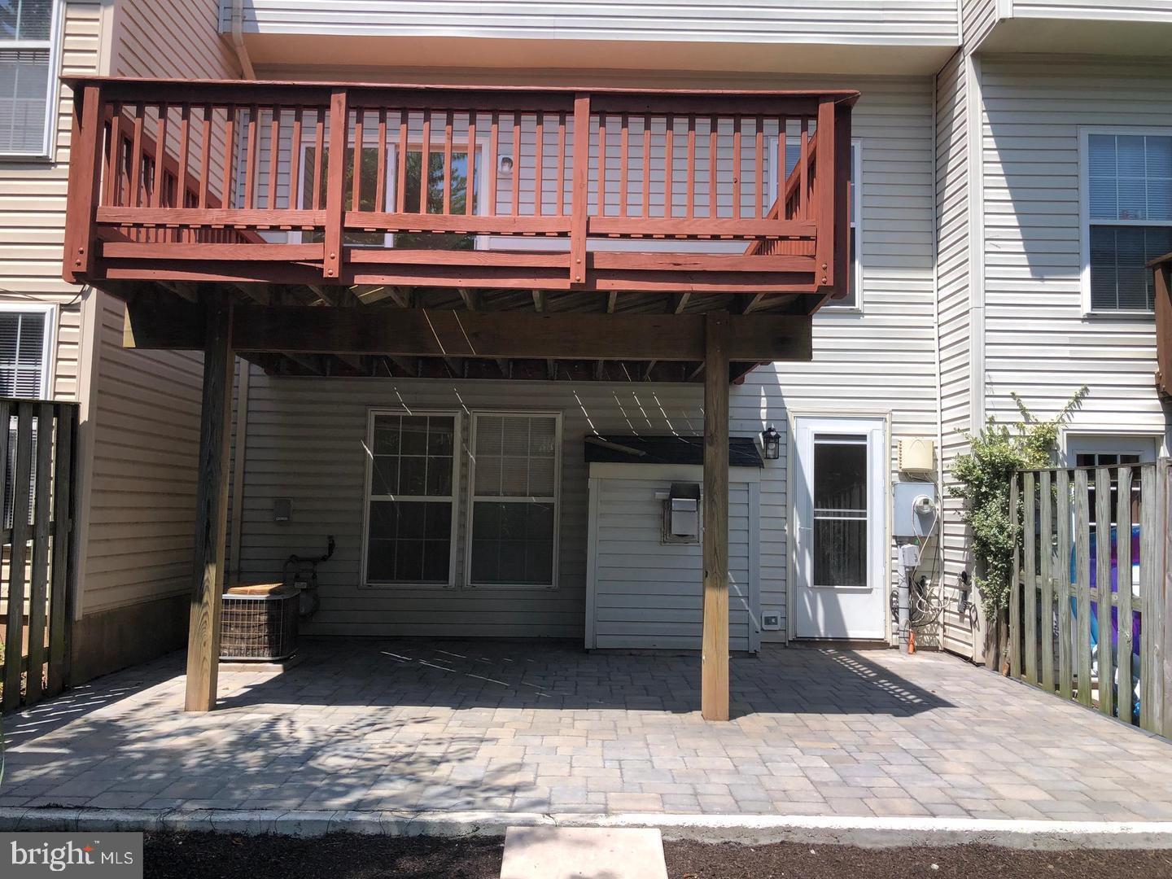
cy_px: 440
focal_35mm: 28
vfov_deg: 49.7
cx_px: 586
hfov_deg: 63.4
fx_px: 948
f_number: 1.8
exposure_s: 1/1066
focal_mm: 3.99
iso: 25
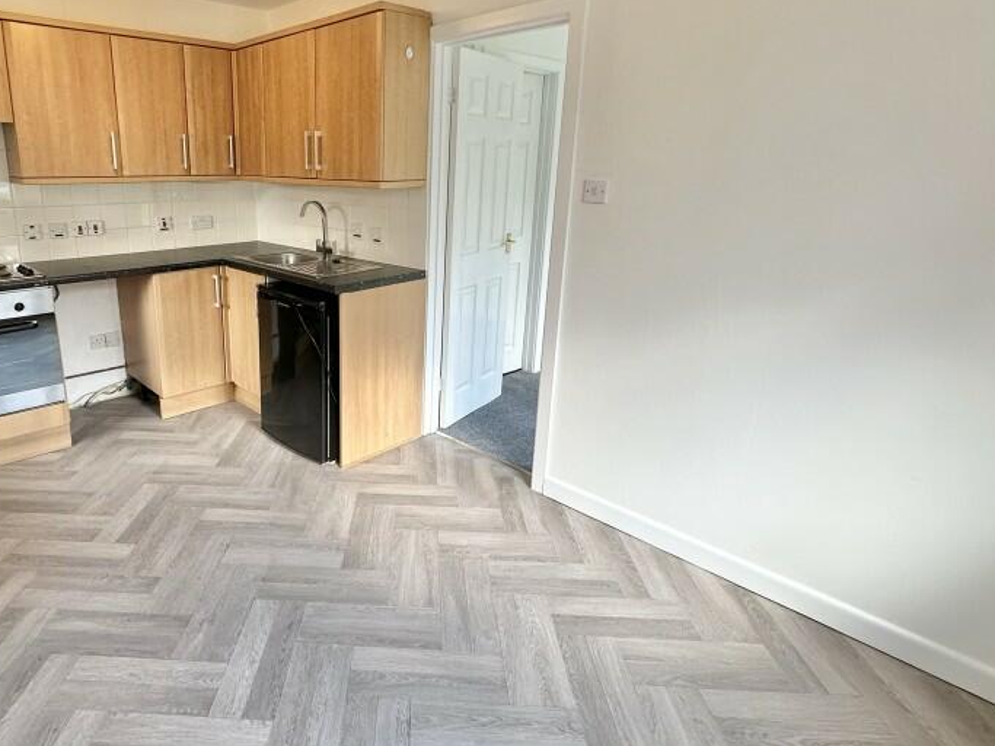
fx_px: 604
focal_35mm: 21
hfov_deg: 77.0
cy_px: 321
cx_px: 351
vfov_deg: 63.1
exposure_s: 1/100
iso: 160
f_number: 2.2
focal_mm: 2.22
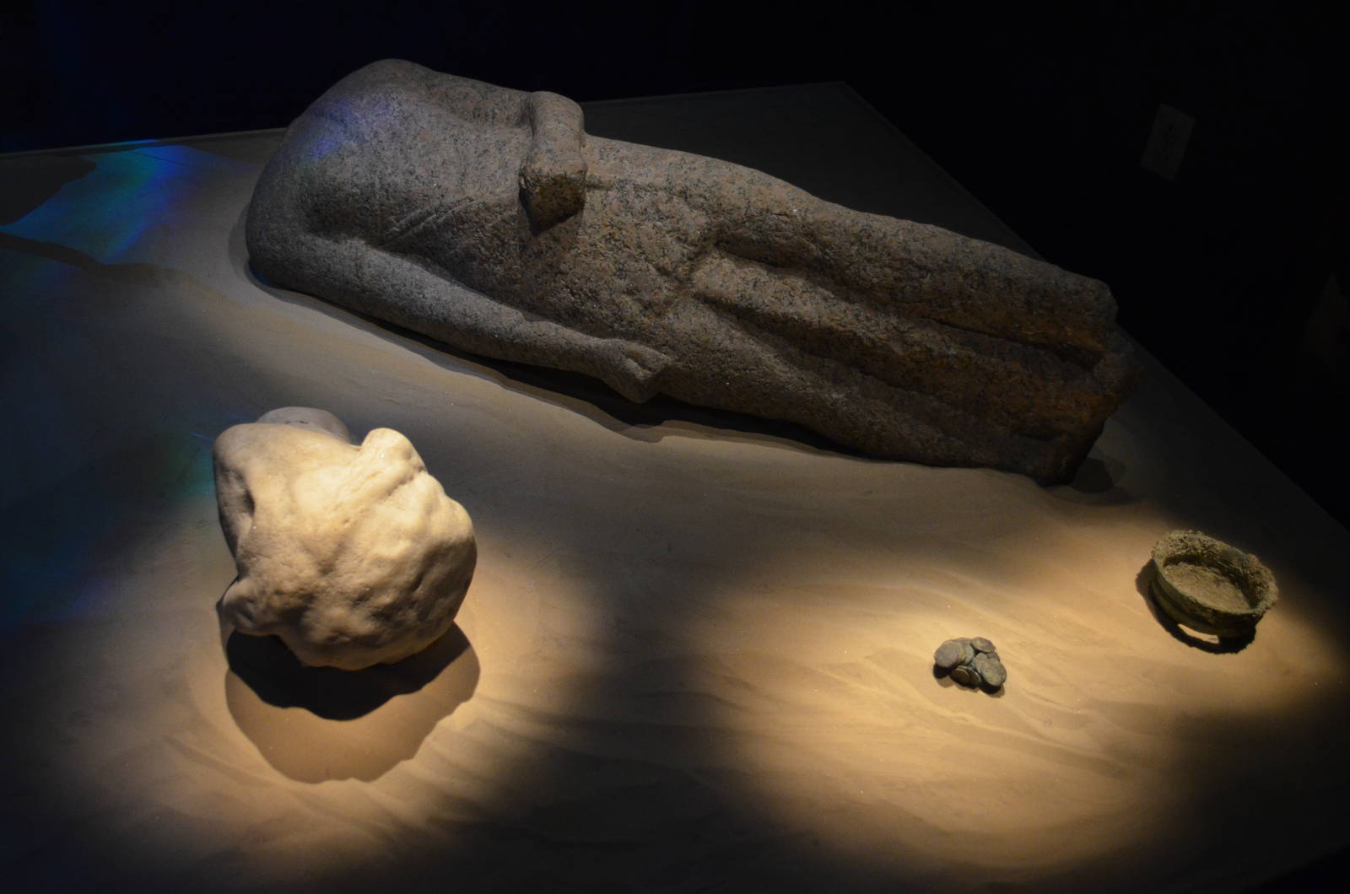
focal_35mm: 36
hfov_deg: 53.2
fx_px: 1347
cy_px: 447
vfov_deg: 36.7
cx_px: 675
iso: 1600
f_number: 4
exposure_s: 1/30
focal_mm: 24
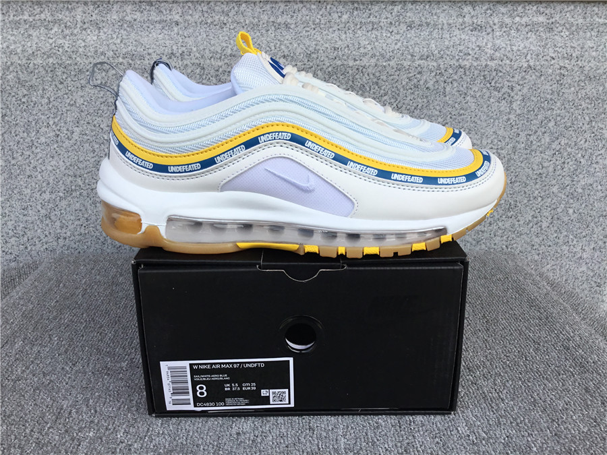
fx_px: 544
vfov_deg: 45.4
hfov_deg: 58.4
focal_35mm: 31
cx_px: 304
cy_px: 228
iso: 25
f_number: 2.4
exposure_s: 1/652
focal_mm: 3.3
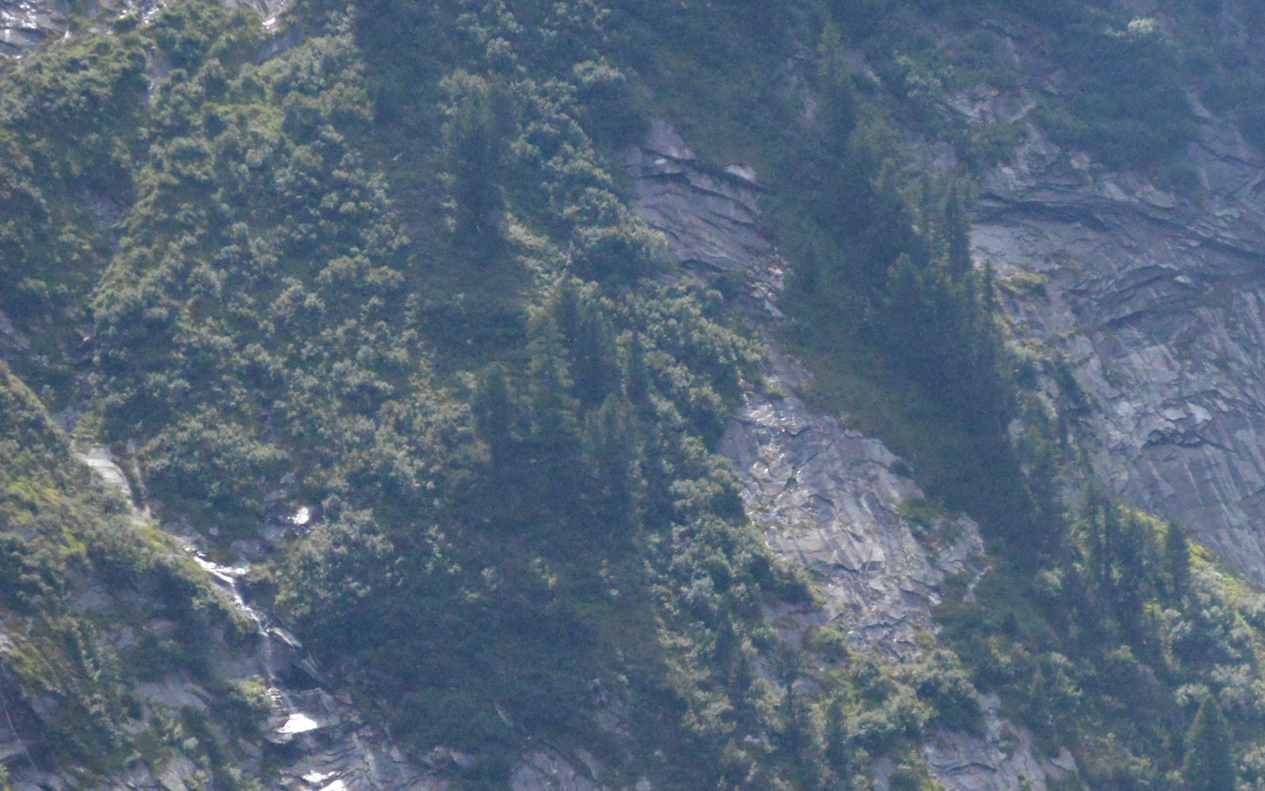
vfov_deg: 6.0
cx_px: 901
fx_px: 7527
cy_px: 924
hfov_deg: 9.6
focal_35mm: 218
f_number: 5.6
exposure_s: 1/4000
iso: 2800
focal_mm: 55
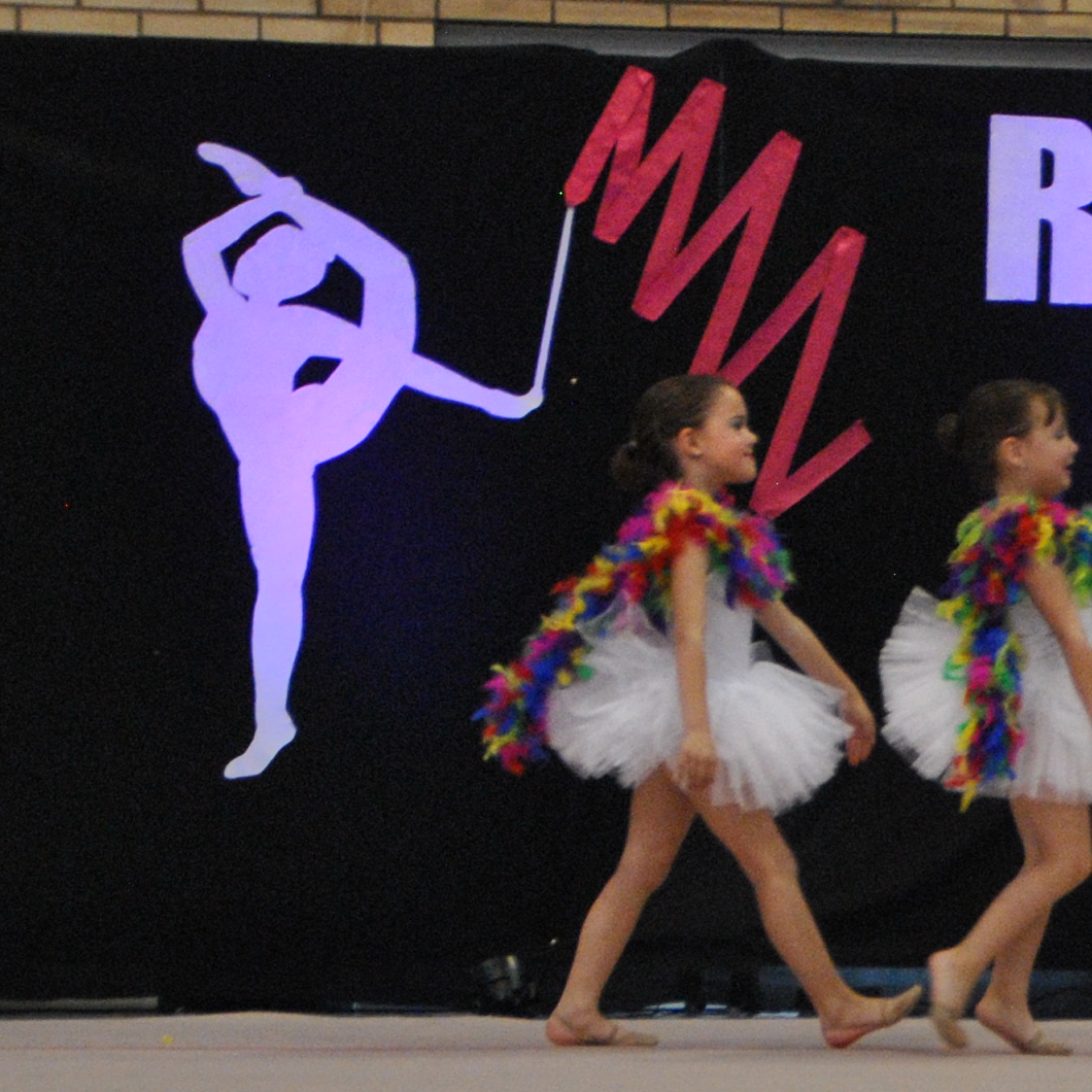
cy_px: 647
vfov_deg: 6.1
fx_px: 10315
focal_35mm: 289
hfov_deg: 6.0
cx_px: 1727
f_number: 5
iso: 800
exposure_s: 1/160
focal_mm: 62
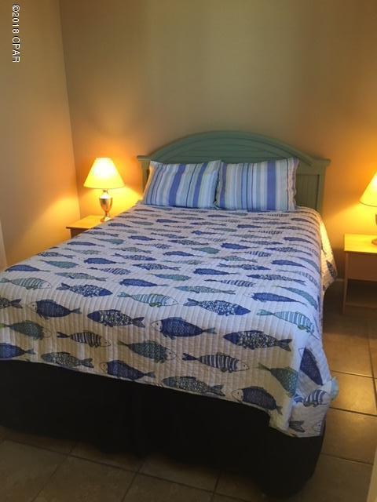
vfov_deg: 61.7
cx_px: 188
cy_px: 251
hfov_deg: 48.2
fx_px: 421
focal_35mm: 29
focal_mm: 4.15
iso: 200
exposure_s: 1/30
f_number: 2.2
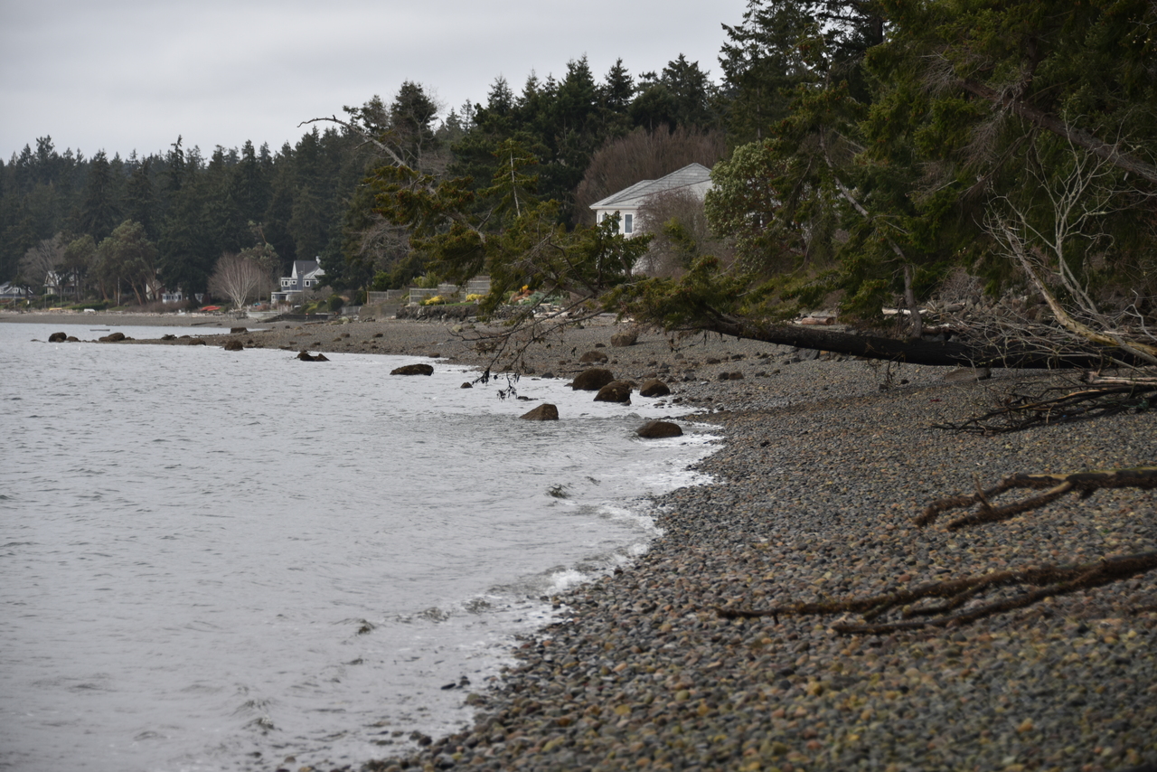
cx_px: 578
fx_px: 3600
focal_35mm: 112
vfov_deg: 12.2
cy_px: 386
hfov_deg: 18.3
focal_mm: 112
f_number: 5.3
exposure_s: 1/250
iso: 160
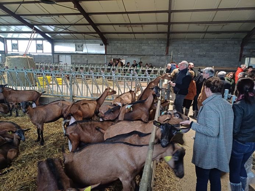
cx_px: 128
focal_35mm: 25
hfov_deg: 69.4
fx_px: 184
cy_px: 96
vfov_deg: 54.9
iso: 500
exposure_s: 1/33
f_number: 1.8
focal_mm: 4.65
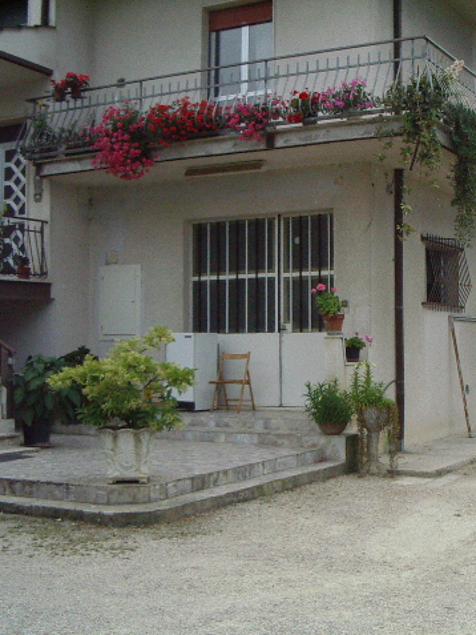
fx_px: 935
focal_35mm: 51
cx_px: 358
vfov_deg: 37.5
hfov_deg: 28.2
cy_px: 318
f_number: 4.8
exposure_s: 1/1000
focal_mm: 5.8
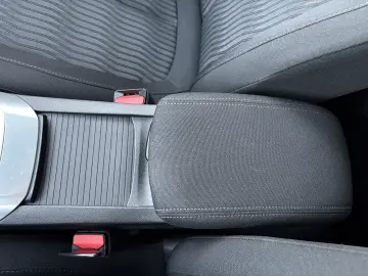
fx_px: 276
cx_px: 184
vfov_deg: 53.1
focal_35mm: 26
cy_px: 138
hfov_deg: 67.3
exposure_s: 1/30
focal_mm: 5.96
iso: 640
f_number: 1.6
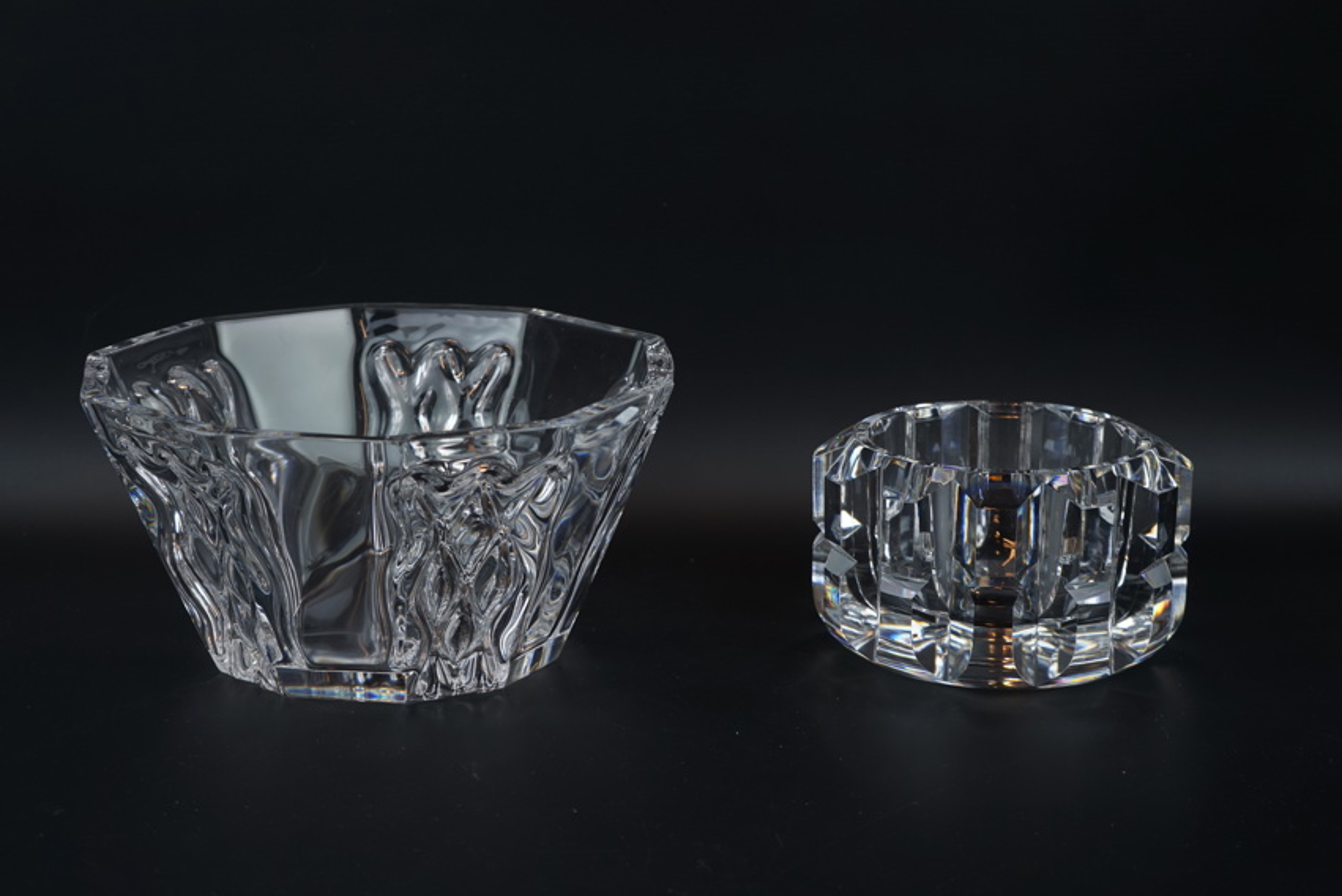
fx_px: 2759
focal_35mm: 74
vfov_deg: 18.4
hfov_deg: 27.3
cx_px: 647
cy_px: 464
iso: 100
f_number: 5.6
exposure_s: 1/80
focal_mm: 70
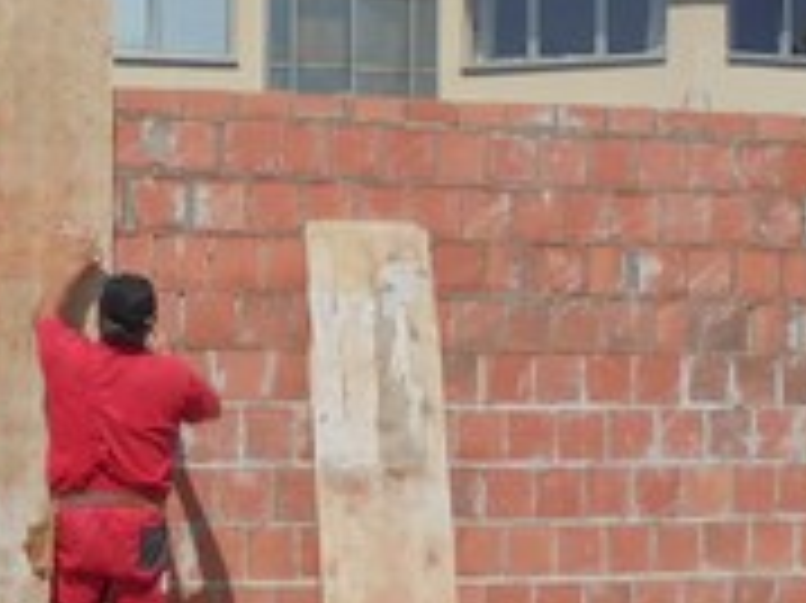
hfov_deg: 20.8
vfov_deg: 15.9
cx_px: 153
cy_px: 320
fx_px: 2164
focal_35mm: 93
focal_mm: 4.6
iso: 100
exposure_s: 1/200
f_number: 11.5
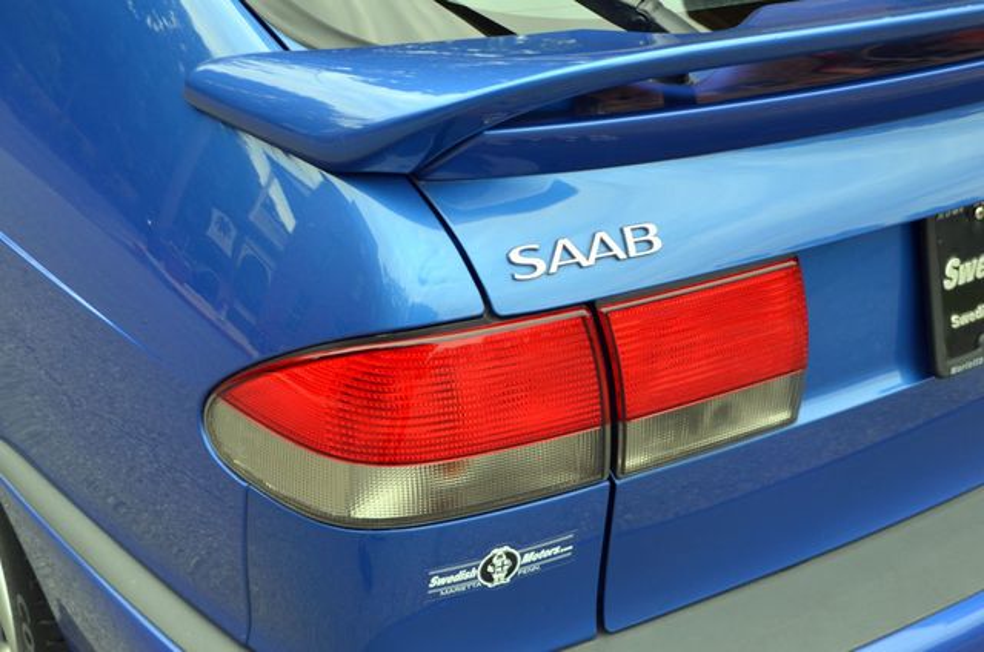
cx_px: 492
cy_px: 326
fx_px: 1432
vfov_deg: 25.6
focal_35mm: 52
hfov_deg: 37.9
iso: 200
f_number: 7.1
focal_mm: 35
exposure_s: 1/200
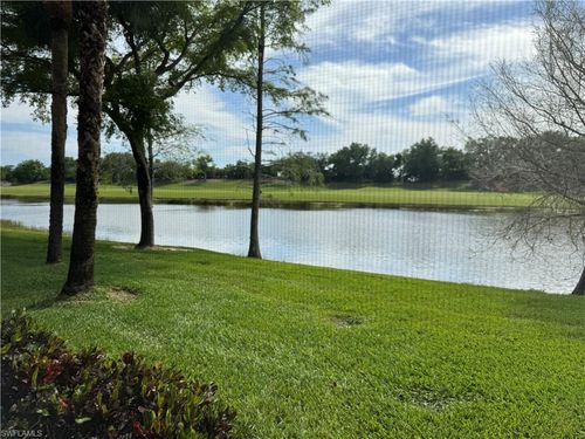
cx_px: 292
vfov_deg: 56.8
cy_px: 220
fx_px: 406
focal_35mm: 24
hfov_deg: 71.6
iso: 80
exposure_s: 1/3247
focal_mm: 6.86
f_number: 1.78
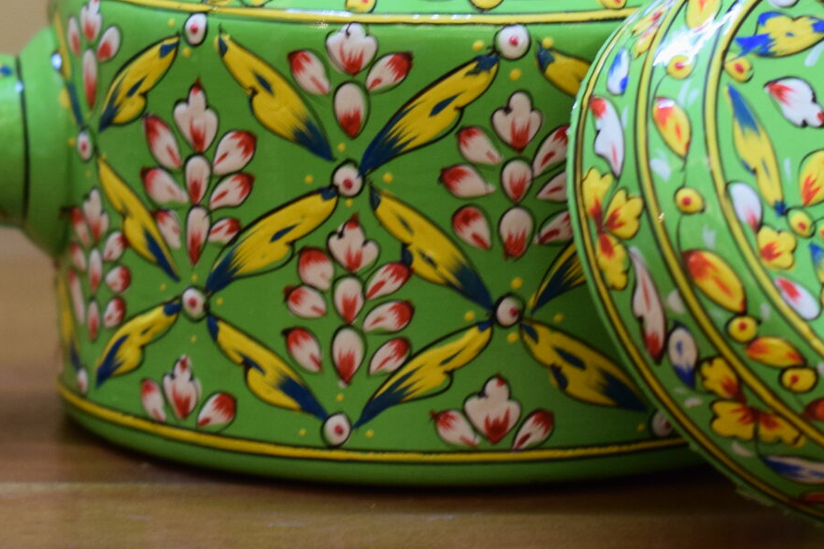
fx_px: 4920
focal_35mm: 215
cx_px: 477
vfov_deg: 6.3
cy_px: -119
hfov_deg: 9.6
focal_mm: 50
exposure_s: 1/60
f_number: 2.8
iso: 800
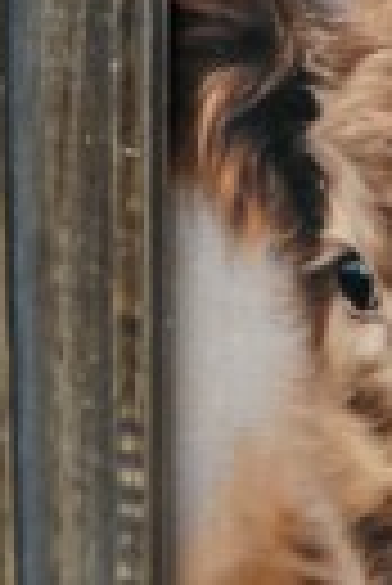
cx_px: 631
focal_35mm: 152
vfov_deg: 13.4
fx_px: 2476
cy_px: 464
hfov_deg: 8.8
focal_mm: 33
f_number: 4
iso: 2500
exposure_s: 1/60
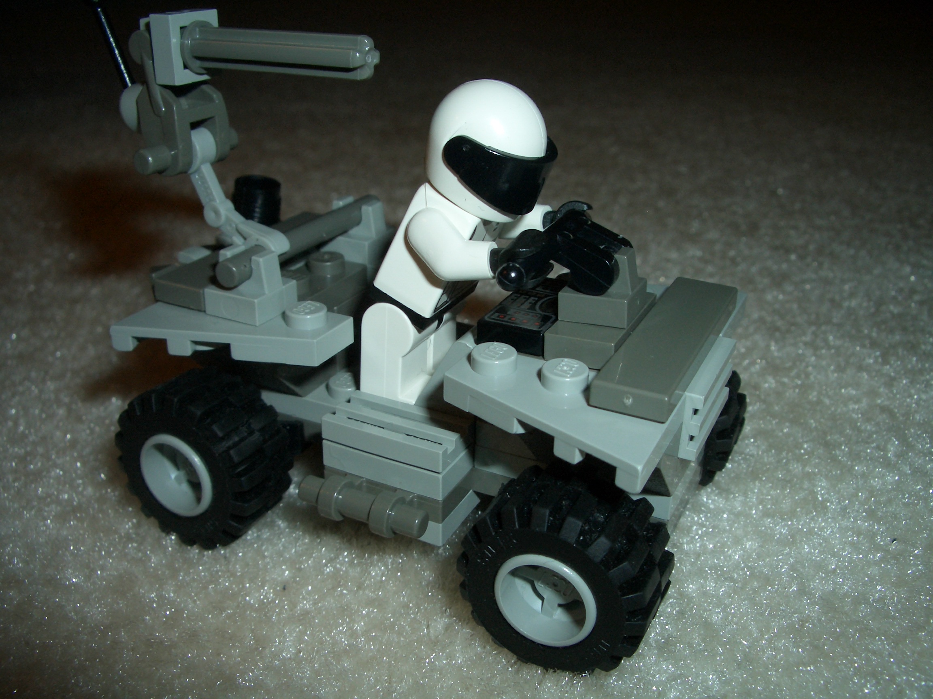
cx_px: 466
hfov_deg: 52.6
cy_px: 350
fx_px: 943
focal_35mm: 35
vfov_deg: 40.7
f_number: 4.3
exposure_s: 1/60
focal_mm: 5.8
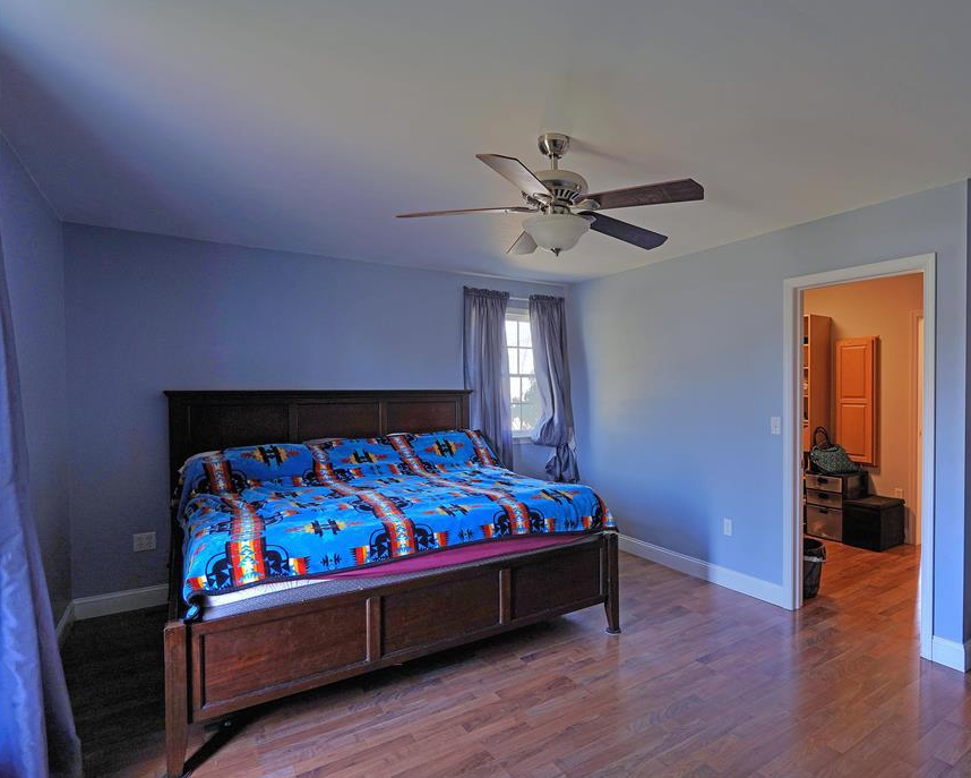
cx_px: 608
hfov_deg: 81.7
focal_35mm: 19
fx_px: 546
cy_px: 401
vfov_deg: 70.9
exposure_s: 1/30
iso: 400
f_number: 5.6
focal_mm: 16
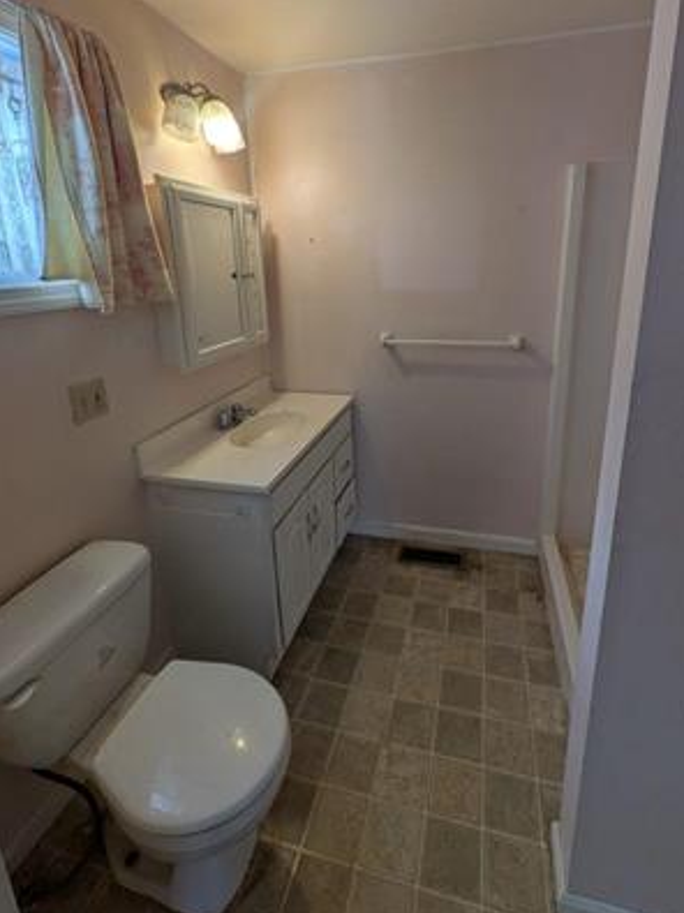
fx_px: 448
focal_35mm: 17
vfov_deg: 89.9
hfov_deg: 74.5
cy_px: 368
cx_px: 374
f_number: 2.2
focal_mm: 1.83
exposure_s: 1/120
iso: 75
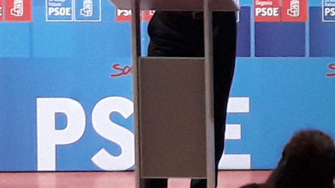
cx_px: 386
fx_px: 977
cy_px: 63
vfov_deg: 11.0
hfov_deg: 18.6
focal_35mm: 110
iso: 125
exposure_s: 1/33
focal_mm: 3.7
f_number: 1.9
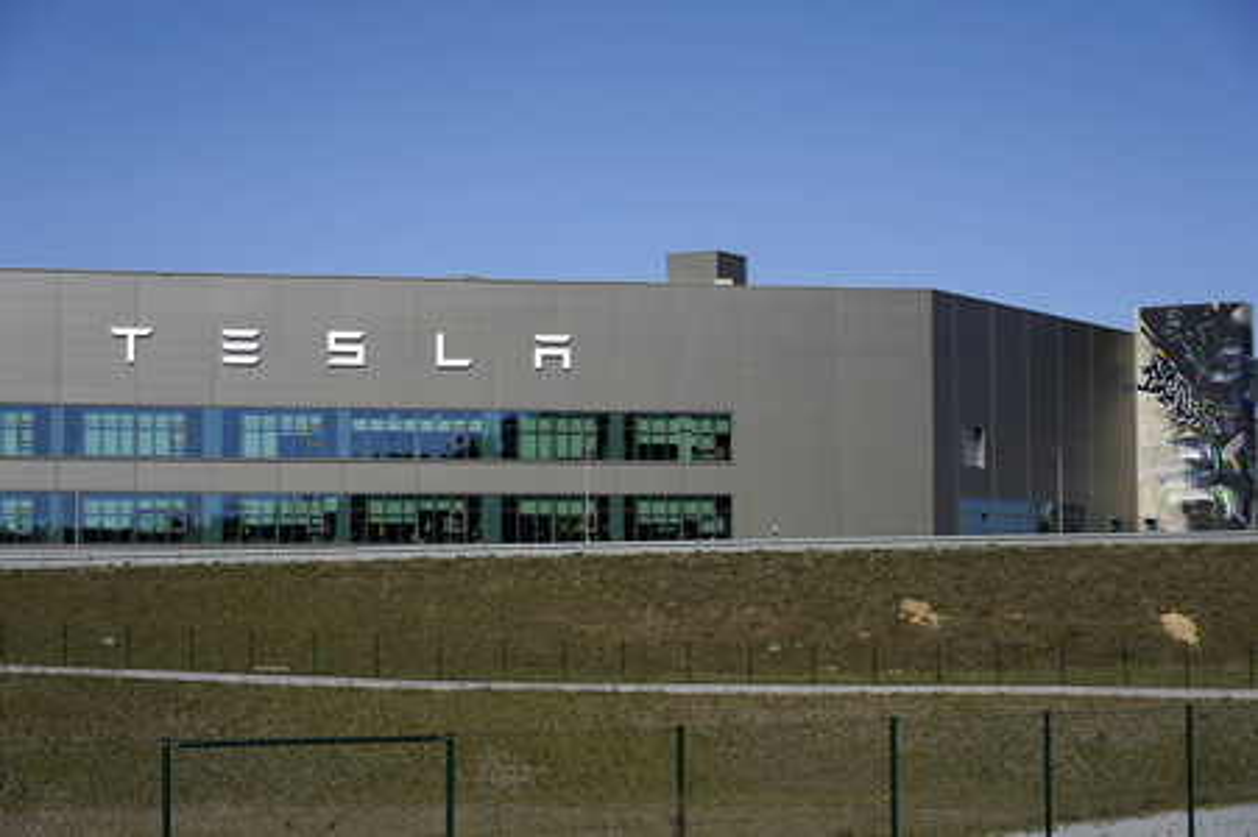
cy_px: 418
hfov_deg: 29.3
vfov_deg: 19.7
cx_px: 629
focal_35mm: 69
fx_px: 2409
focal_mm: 69
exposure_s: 1/800
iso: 100
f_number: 7.1
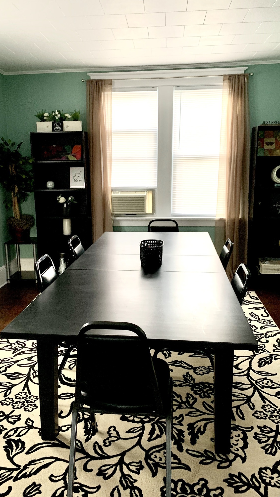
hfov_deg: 40.1
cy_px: 246
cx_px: 119
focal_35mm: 29
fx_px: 383
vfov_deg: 66.1
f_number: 1.8
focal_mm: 4.25
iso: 400
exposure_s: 1/40
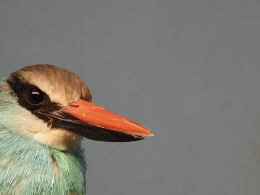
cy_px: 118
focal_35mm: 601
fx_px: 4514
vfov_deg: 2.5
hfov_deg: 3.3
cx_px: 93
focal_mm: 77.8
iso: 180
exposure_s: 1/30
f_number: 5
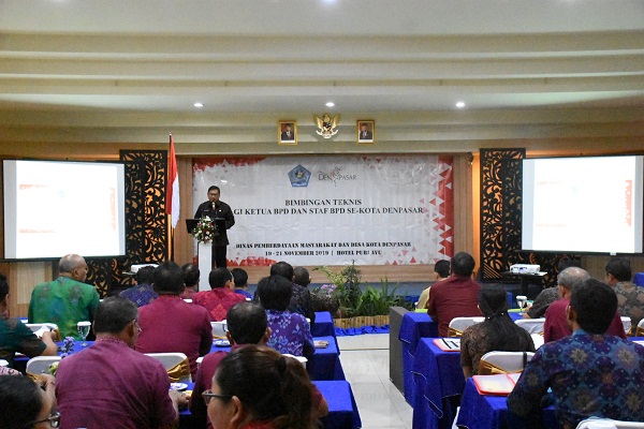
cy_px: 214
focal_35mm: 40
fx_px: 724
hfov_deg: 47.9
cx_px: 322
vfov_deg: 33.0
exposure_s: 1/320
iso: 25600
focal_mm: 27
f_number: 5
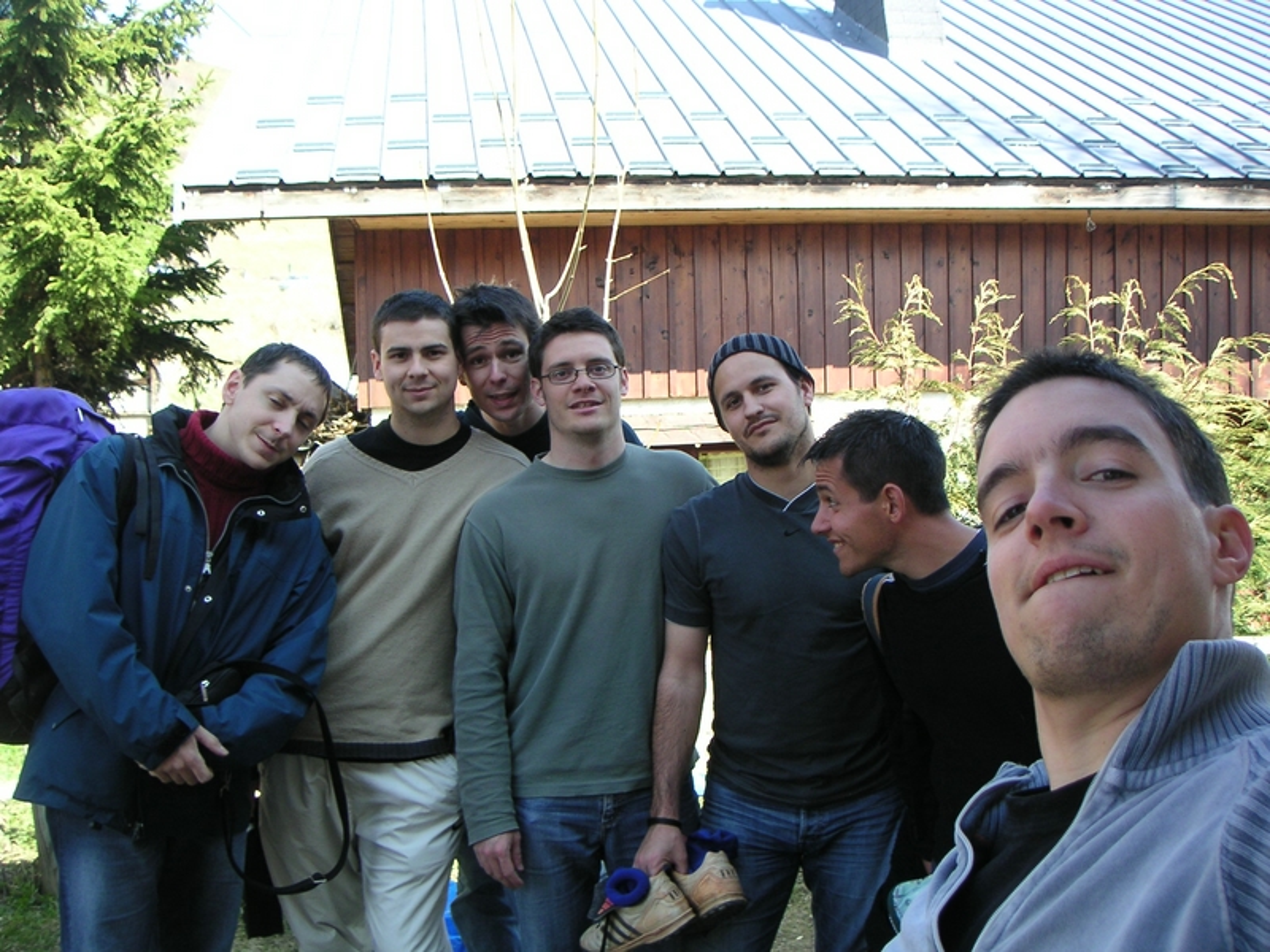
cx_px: 635
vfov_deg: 37.7
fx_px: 1394
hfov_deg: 49.0
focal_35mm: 38
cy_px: 476
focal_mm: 6
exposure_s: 1/90
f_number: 2.8
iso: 50
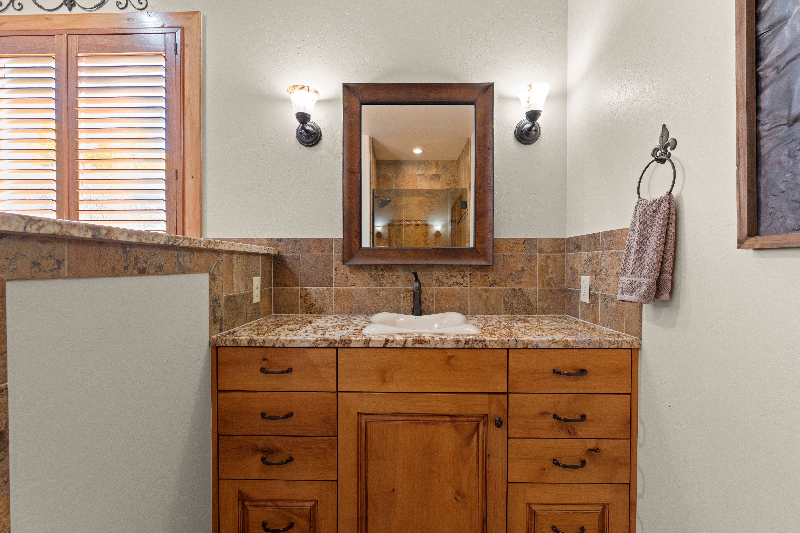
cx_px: 400
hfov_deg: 96.7
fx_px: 356
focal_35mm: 16
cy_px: 266
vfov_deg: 73.7
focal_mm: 16
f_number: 8
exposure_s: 1/2
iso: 640
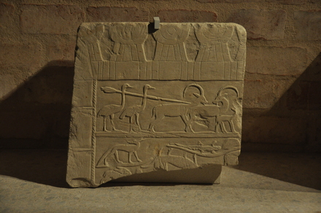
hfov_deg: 22.7
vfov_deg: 15.1
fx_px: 801
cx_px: 160
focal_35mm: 90
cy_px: 106
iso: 1000
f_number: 4.8
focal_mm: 60
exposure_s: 1/250
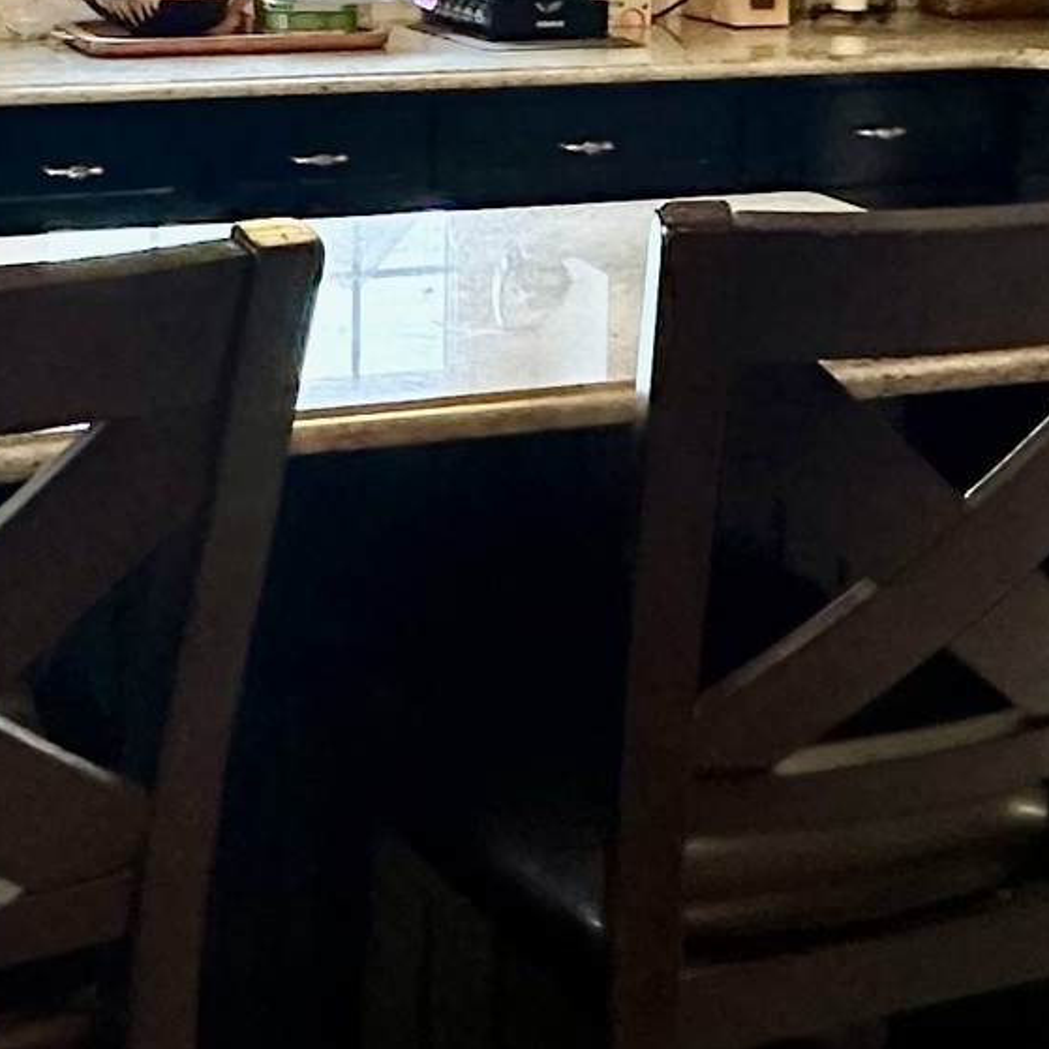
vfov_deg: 24.0
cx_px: 516
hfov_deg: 25.4
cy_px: -54
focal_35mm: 68
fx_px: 2331
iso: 400
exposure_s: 1/60
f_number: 2.2
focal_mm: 2.22
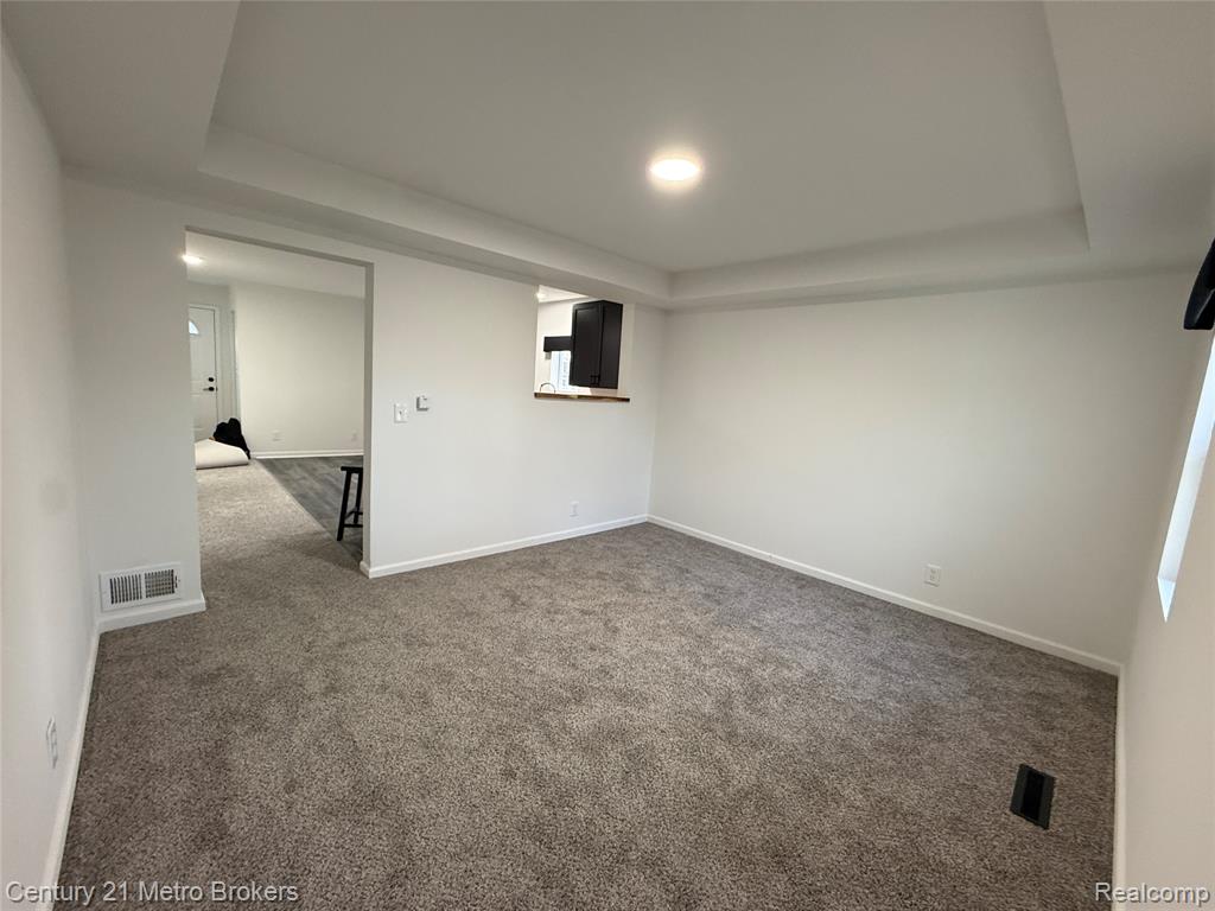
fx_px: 491
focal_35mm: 14
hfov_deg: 102.1
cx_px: 608
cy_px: 456
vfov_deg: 85.7
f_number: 2.2
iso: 250
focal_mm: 2.22
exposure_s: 1/60
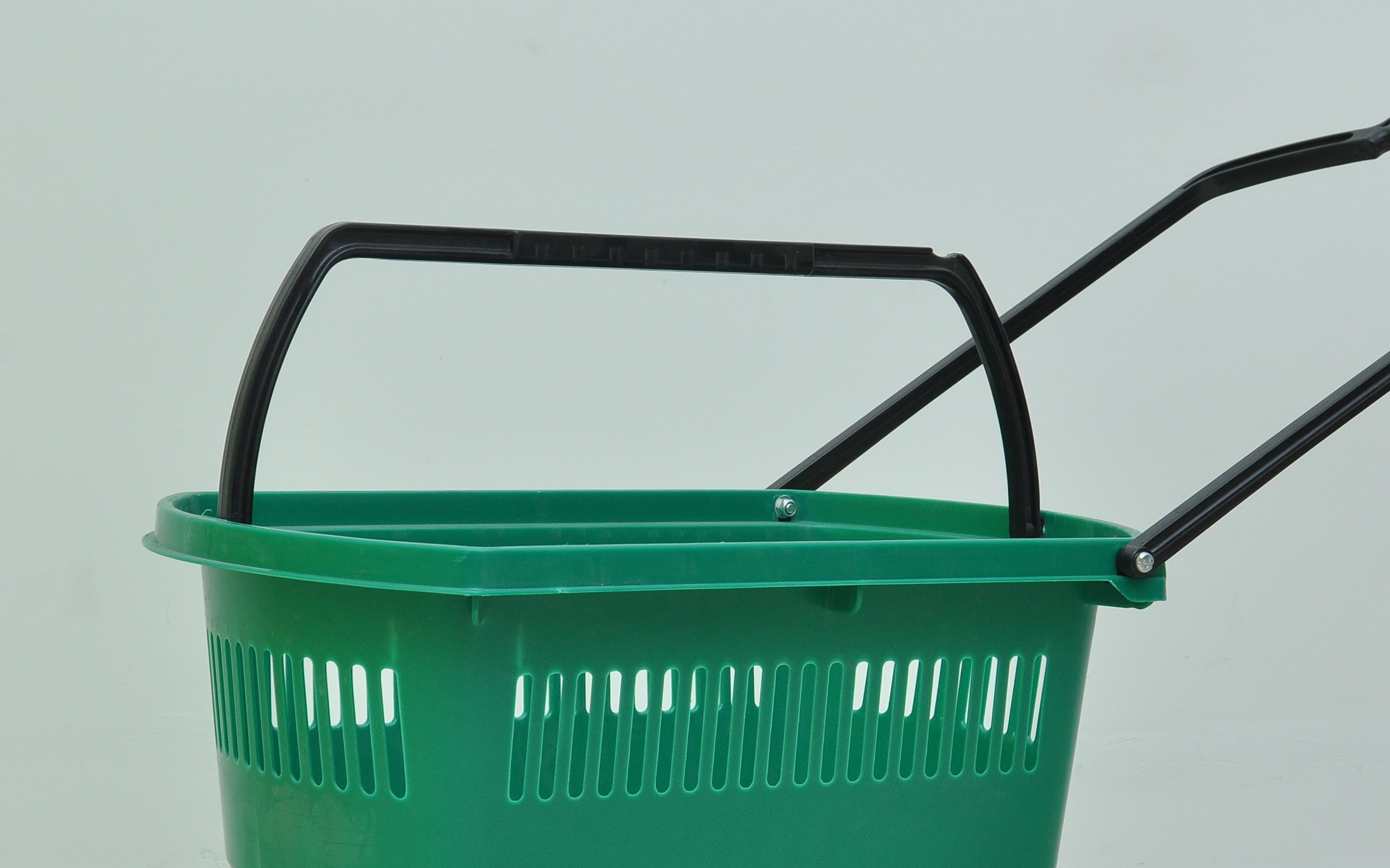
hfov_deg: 22.3
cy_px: 623
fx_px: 3523
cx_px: 825
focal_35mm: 93
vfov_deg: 14.0
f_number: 8
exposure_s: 1/125
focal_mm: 38
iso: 400
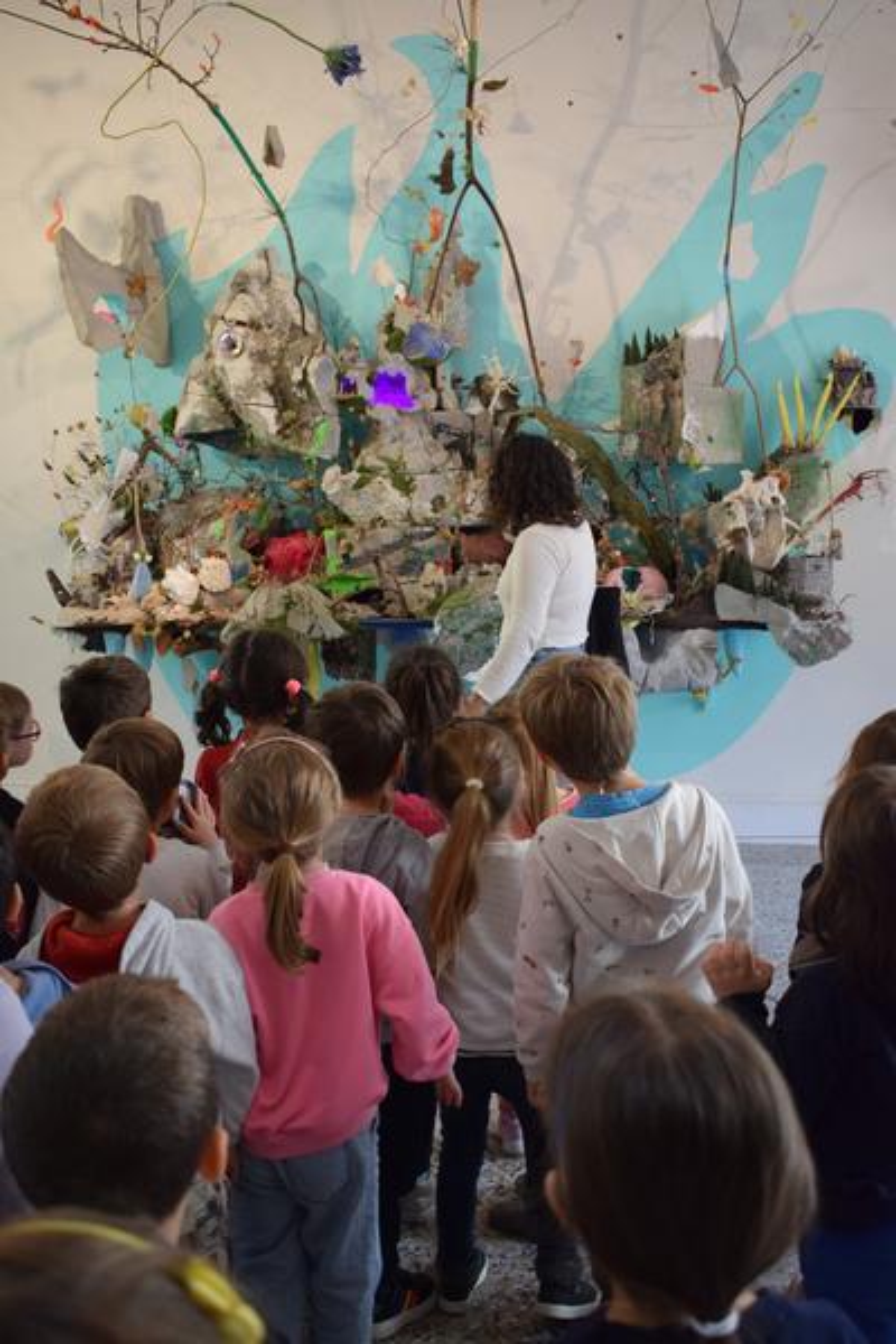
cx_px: 448
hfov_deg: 36.9
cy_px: 672
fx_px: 1344
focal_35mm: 36
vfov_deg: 53.1
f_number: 3.8
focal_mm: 24
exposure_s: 1/60
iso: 1250
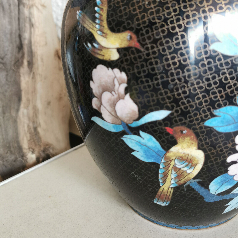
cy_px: 89
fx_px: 288
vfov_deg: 44.5
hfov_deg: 44.9
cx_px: 118
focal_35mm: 37
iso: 160
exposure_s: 1/50
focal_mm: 5.56
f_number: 1.6
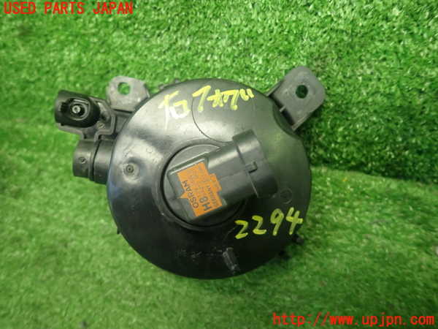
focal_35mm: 25
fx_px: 316
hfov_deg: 69.4
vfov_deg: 54.9
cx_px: 219
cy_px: 164
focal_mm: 4.5
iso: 200
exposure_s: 1/30
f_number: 2
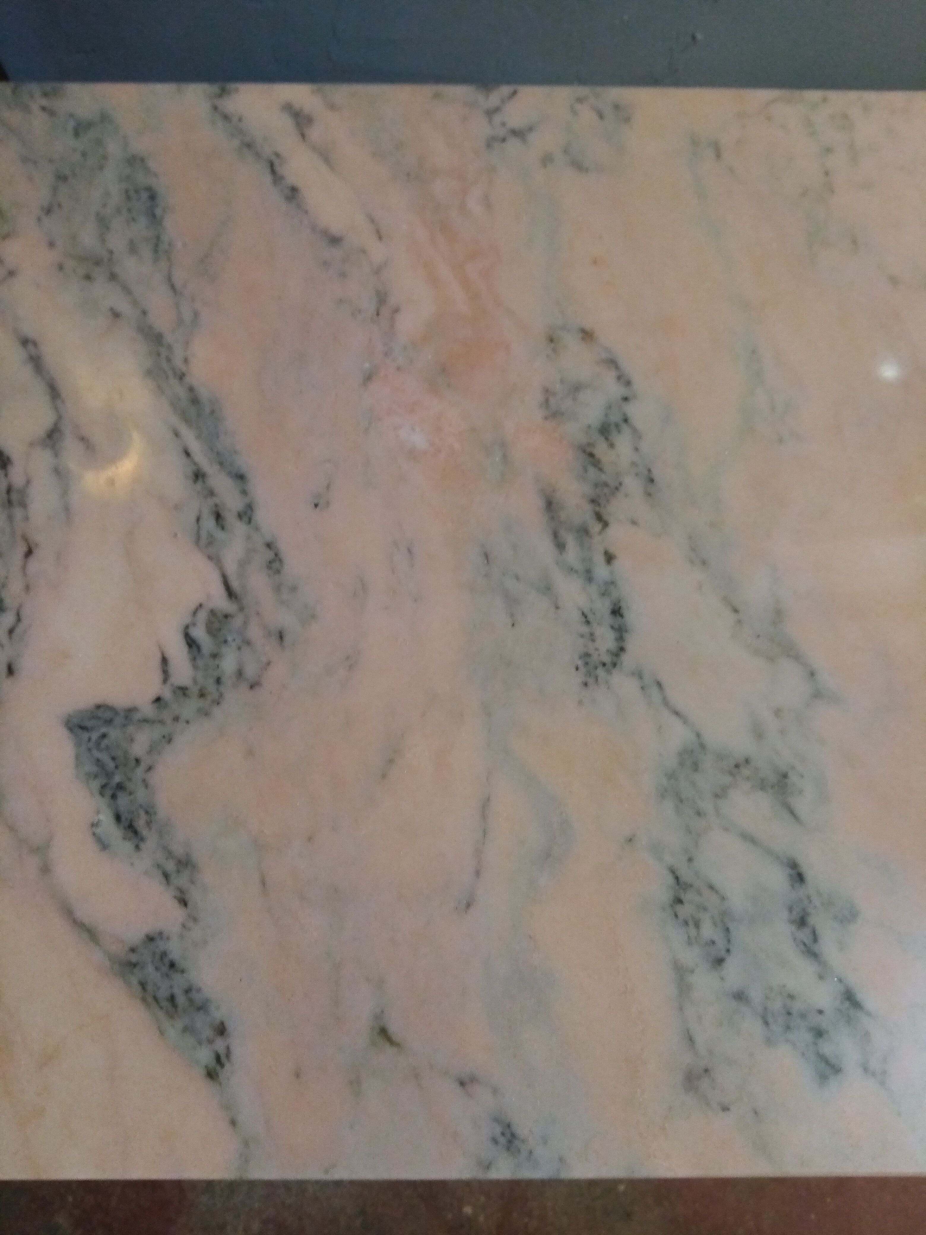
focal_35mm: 26
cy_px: 618
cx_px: 463
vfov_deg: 67.3
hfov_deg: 53.1
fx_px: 927
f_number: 1.8
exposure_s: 1/25
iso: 425
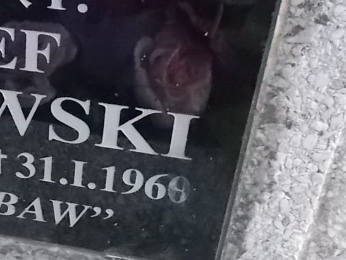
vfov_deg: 19.4
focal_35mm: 76
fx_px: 760
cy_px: 147
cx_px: -21
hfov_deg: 24.2
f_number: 3.2
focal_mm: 4.6
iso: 400
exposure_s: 1/250
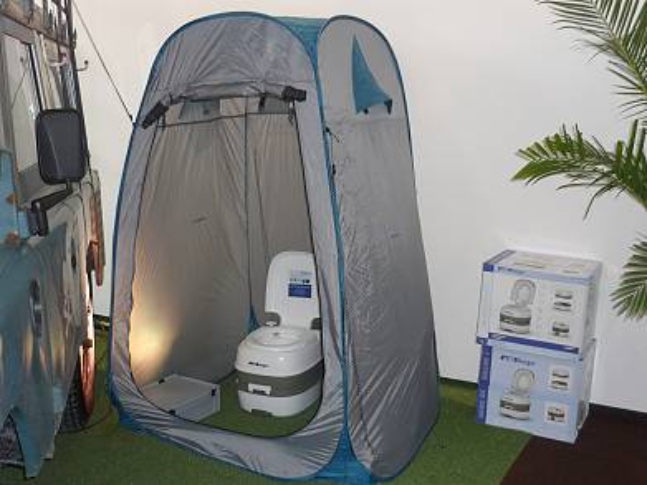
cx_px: 324
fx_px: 766
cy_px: 242
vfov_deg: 35.1
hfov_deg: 45.8
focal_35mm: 41
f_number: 3
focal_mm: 6.8
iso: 160
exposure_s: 1/30
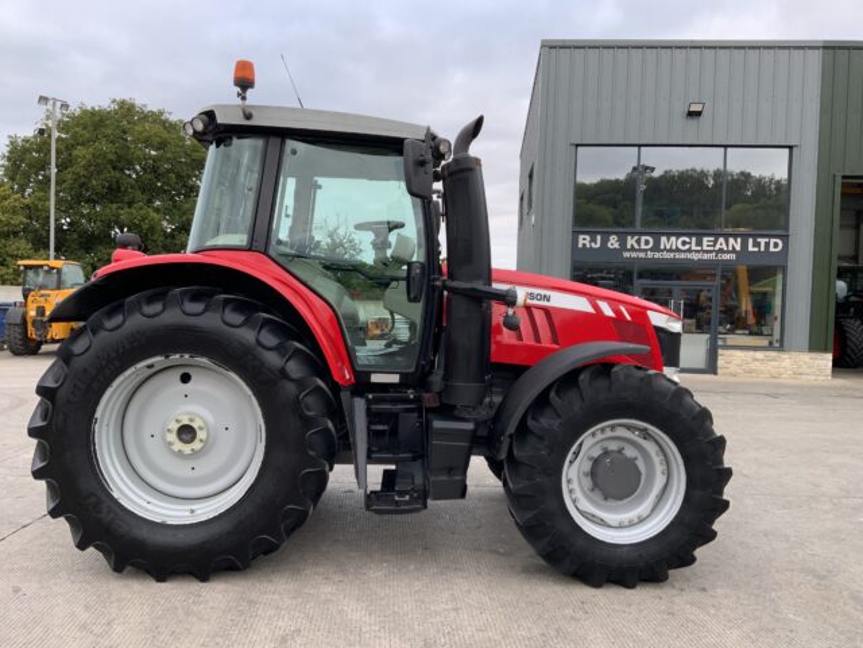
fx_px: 723
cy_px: 324
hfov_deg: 61.7
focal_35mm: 29
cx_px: 432
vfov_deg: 48.2
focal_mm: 3
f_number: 1.8
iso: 16
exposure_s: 1/580
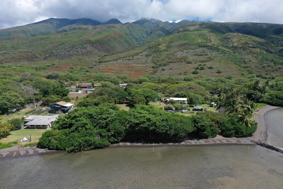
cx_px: 142
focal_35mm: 28
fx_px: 220
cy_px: 94
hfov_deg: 65.5
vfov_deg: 46.4
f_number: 5
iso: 200
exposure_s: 1/1250
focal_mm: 10.26
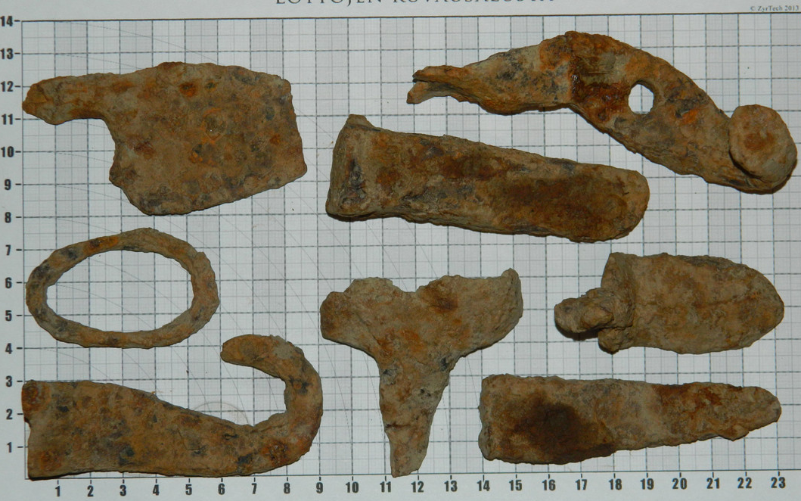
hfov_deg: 18.9
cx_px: 402
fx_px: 2401
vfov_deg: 11.9
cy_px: 260
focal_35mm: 110
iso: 200
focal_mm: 18.6
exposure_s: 1/60
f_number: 4.5
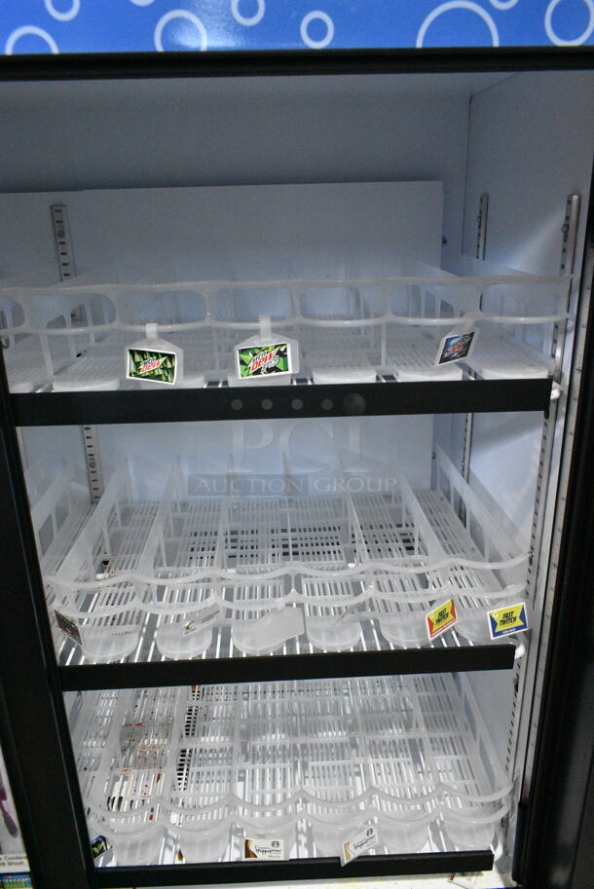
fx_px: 667
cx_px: 297
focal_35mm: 27
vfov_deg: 67.3
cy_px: 444
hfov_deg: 48.0
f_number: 8
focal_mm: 18
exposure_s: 1/250
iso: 6400
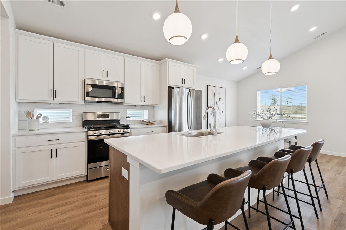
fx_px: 154
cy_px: 115
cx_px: 173
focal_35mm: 16
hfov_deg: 96.7
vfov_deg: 73.7
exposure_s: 1/50
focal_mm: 16
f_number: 8
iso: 400
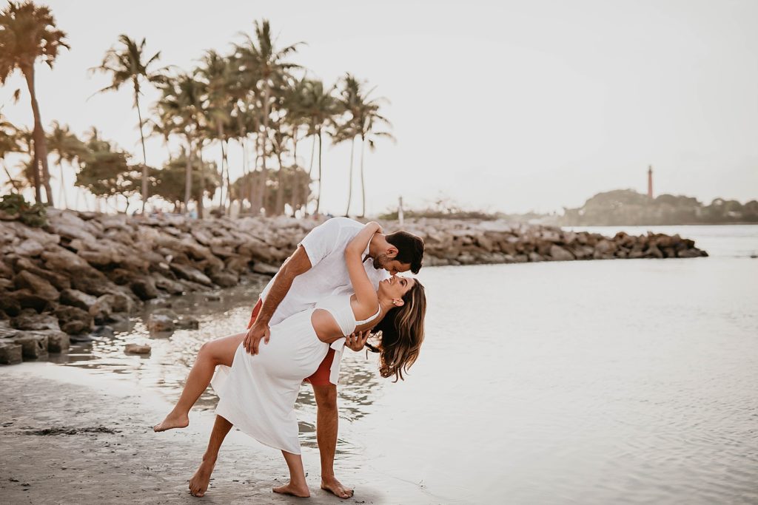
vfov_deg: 27.0
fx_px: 1053
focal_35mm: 50
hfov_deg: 39.6
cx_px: 379
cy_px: 252
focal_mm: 50
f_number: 2
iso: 200
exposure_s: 1/1250
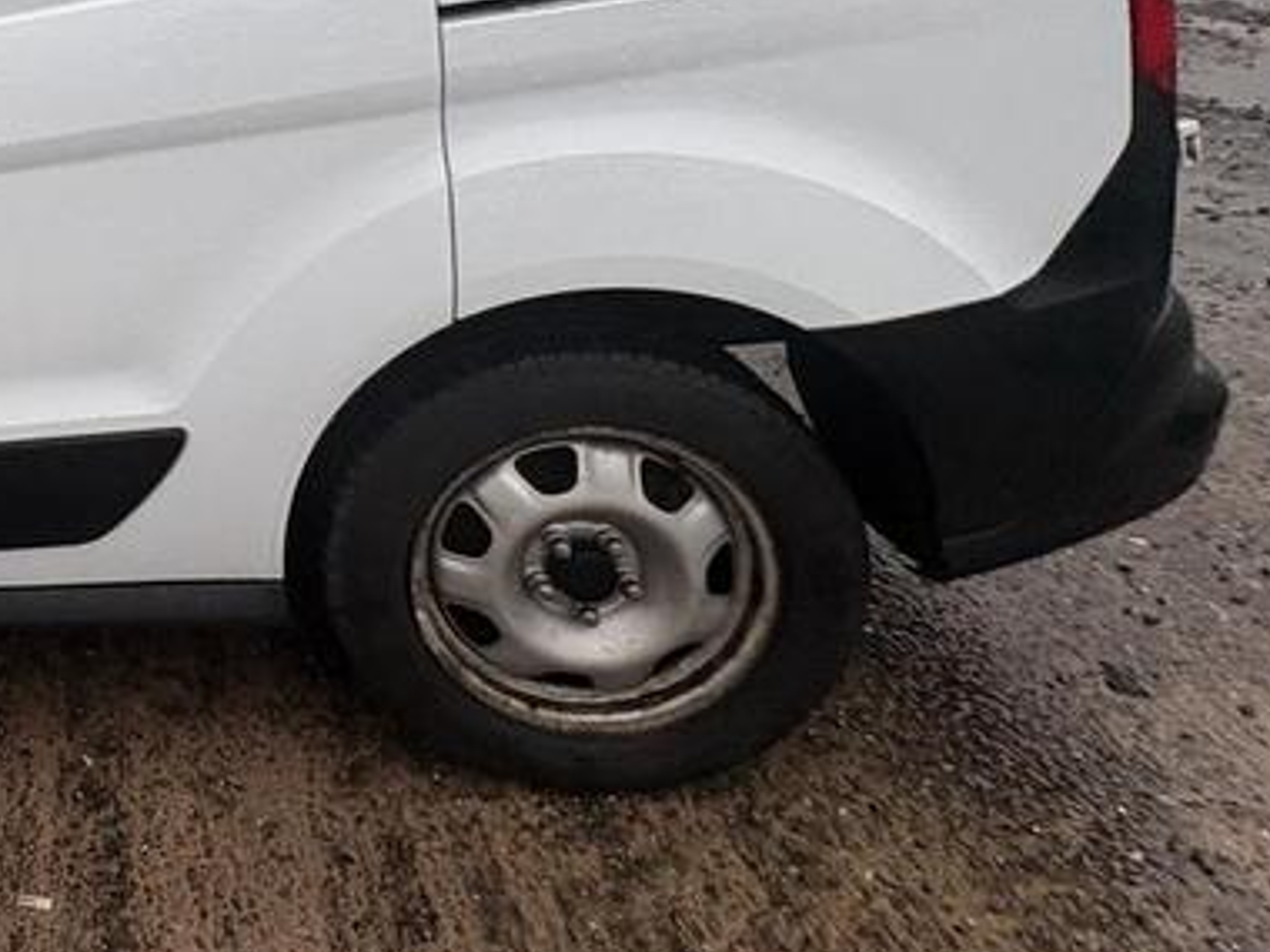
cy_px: -13
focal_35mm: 33
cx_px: -127
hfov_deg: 43.1
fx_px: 1211
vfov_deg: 37.9
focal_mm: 2.22
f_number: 2.2
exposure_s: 1/99
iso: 40
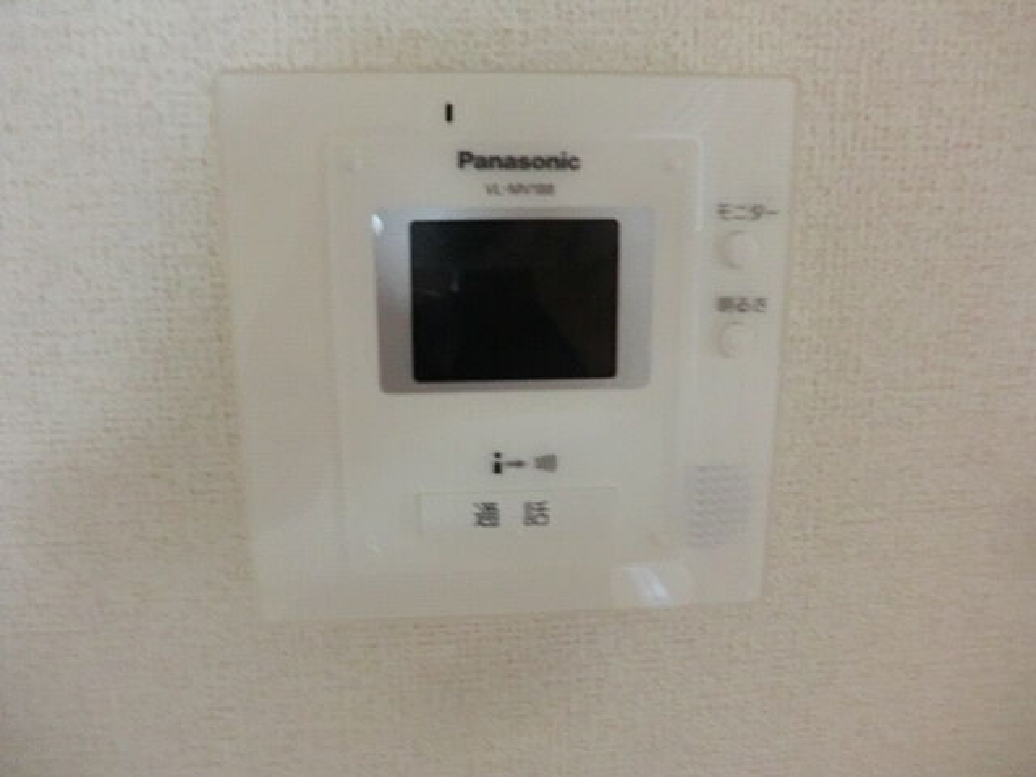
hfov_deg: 71.6
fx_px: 718
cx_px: 518
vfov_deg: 56.8
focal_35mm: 24
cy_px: 388
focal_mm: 4.3
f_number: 3.2
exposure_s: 1/13
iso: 800
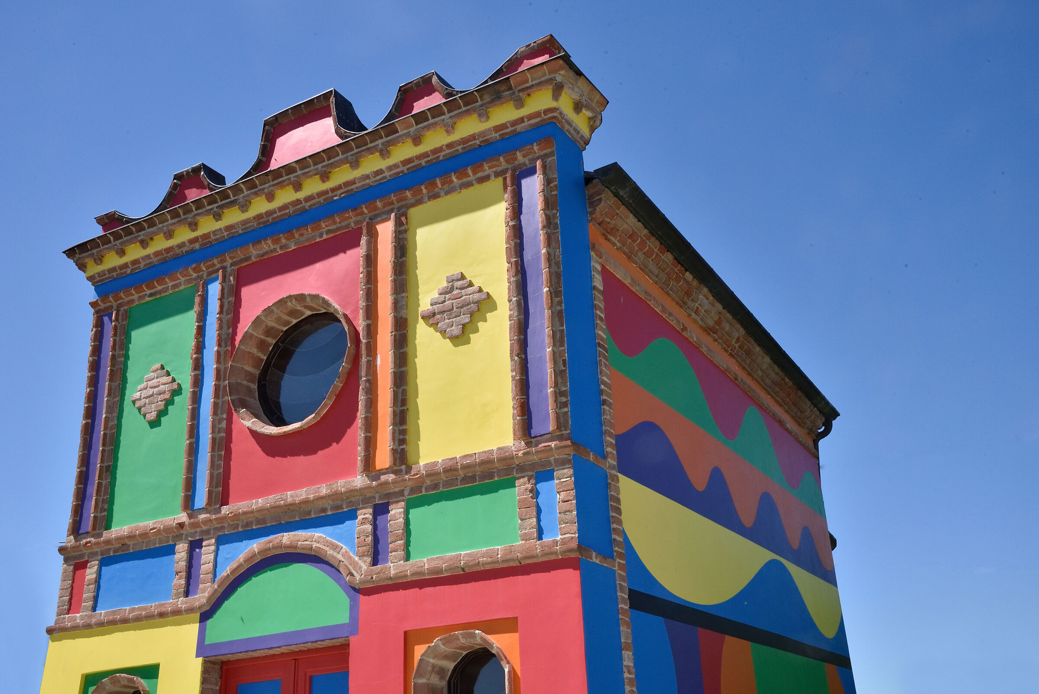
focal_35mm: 35
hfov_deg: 54.4
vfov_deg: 37.9
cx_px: 520
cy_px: 347
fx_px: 1010
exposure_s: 1/640
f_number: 22
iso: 2000
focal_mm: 35
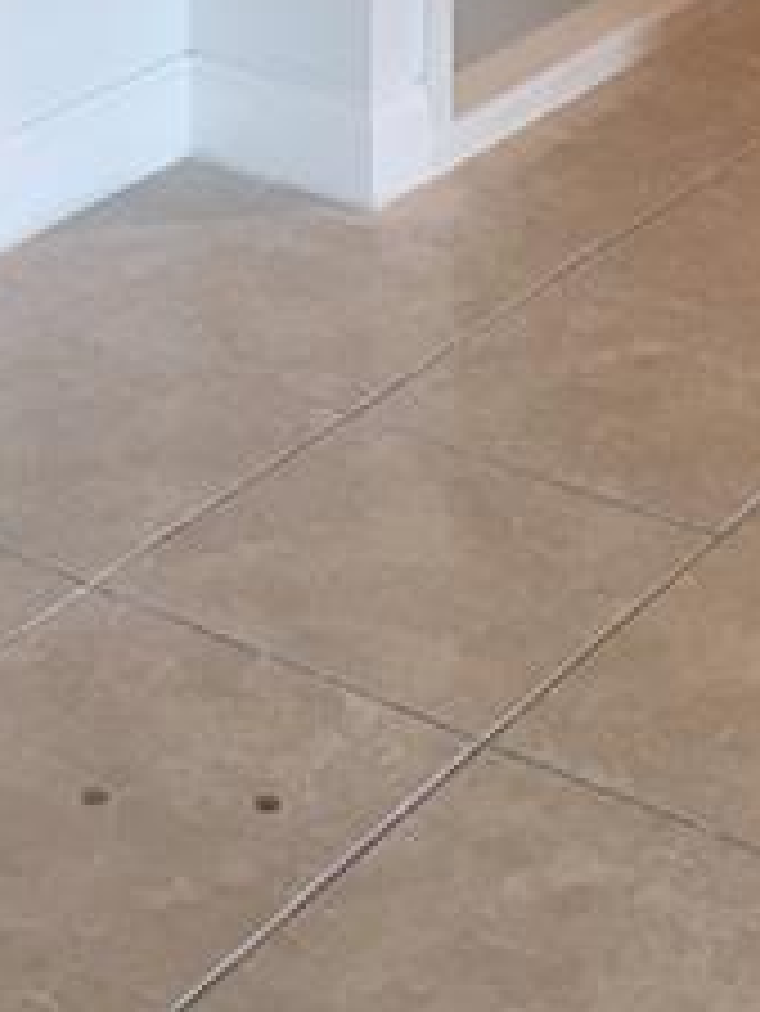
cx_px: 238
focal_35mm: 99
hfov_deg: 14.9
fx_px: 2895
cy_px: -634
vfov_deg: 17.3
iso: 50
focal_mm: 4.15
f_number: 2.2
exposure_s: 1/33
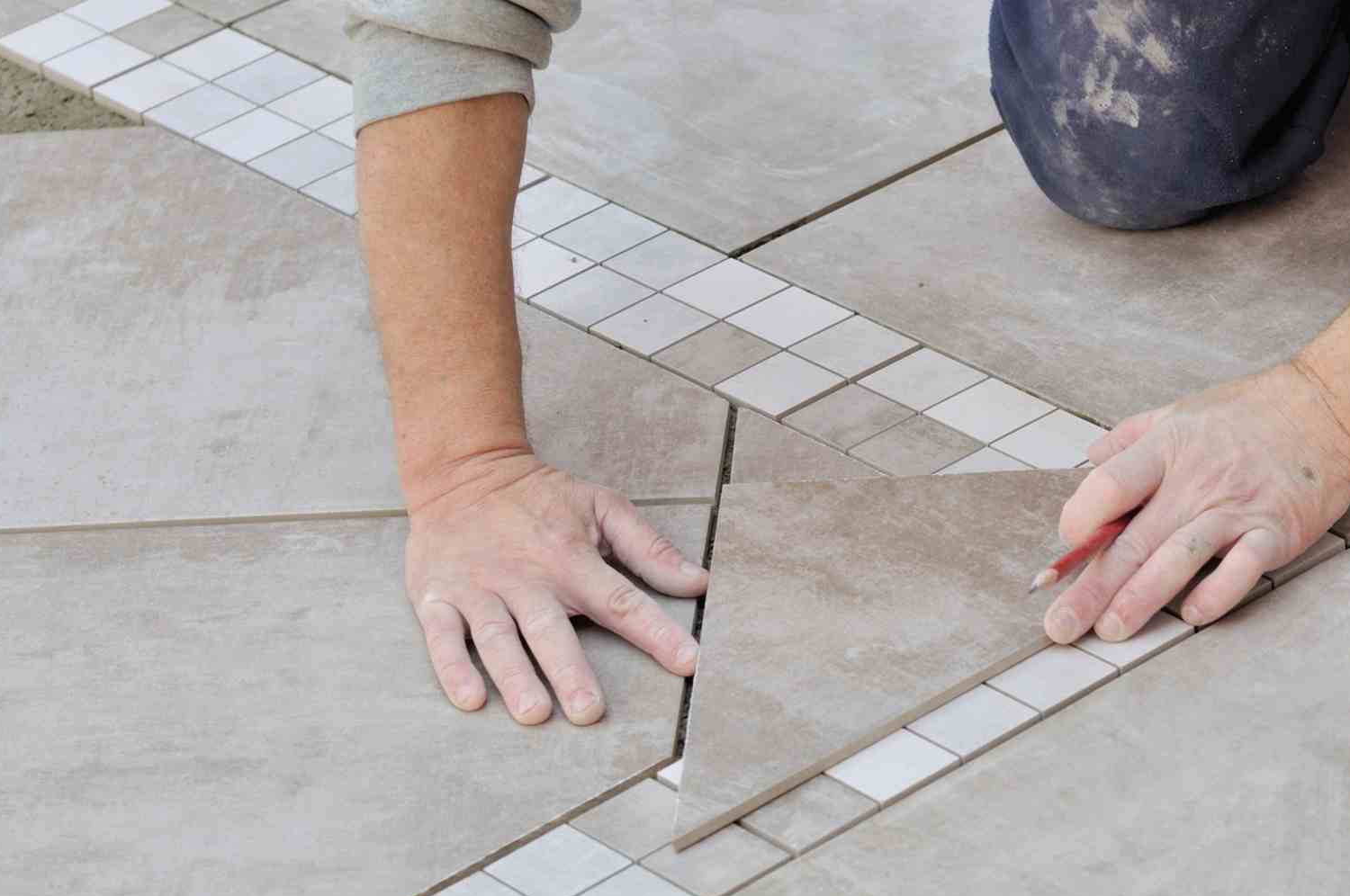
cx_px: 895
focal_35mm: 140
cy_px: 583
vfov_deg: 9.8
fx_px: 5243
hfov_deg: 14.6
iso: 200
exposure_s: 1/400
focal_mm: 70
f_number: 5
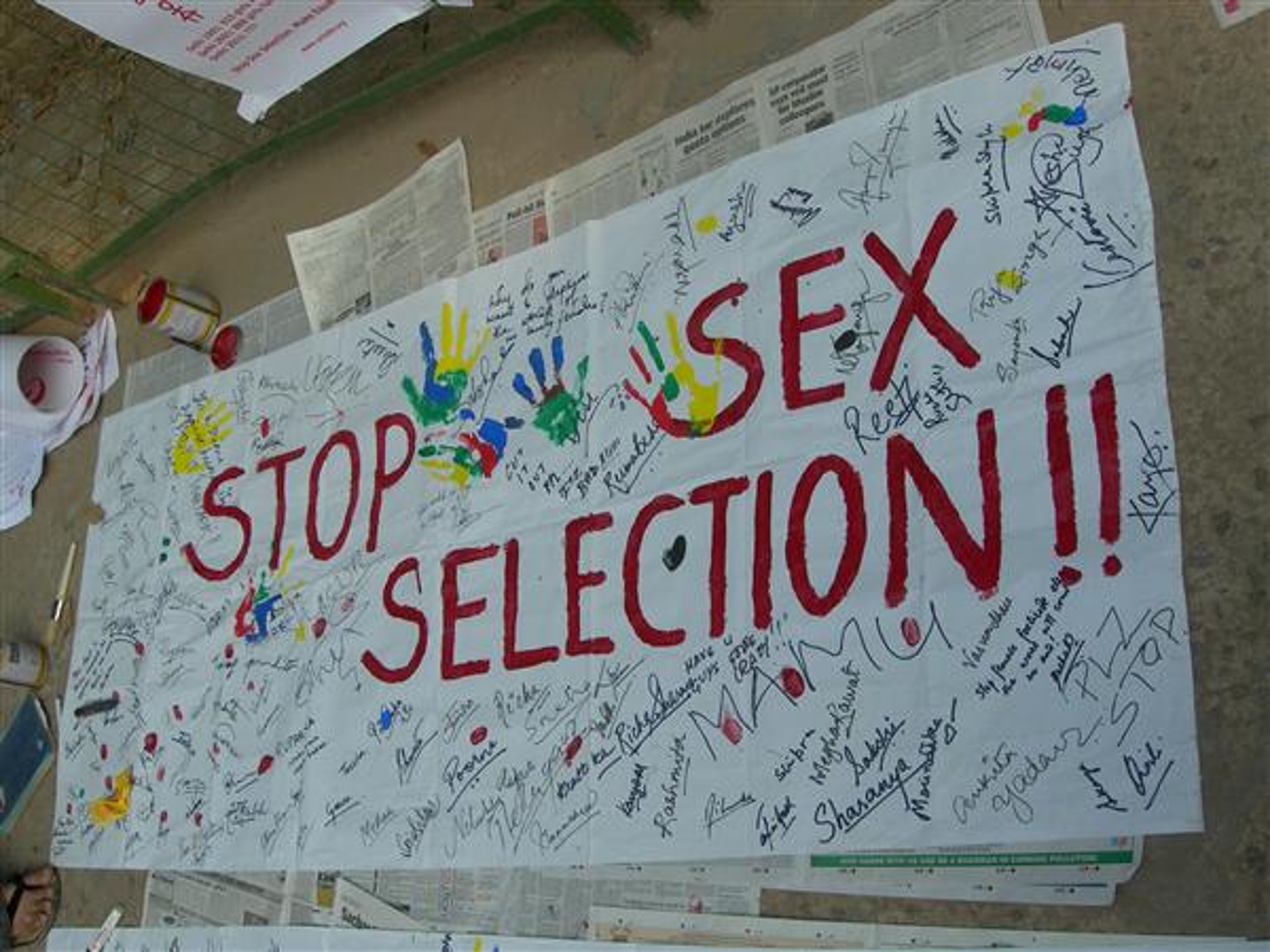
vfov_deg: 37.7
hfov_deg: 49.0
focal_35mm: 38
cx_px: 635
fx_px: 1394
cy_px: 476
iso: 50
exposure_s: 1/236
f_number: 4.8
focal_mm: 7.8
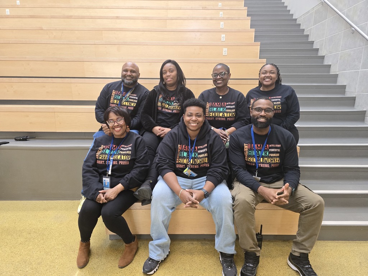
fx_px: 245
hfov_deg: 73.9
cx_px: 184
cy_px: 138
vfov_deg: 58.9
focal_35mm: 23
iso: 400
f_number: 1.7
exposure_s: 1/120
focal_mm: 6.3
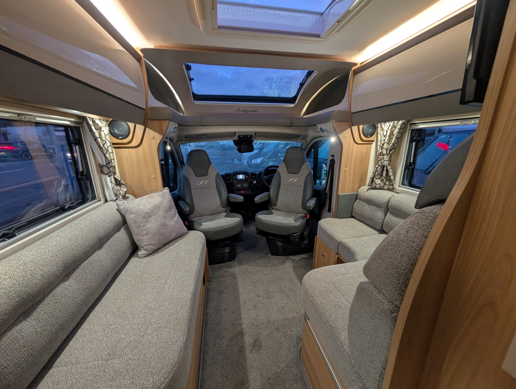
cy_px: 194
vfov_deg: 94.6
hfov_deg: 110.5
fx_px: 179
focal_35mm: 12
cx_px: 258
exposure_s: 1/39.7
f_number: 1.7
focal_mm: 2.02
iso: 168
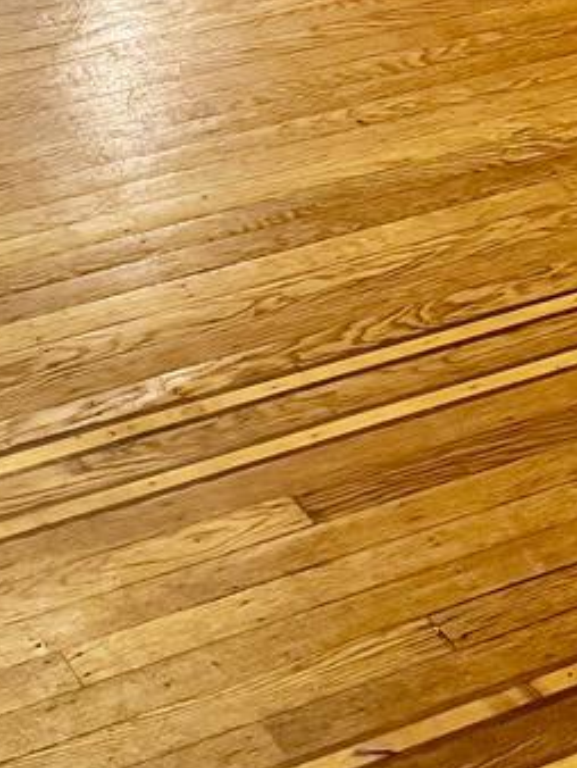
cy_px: -750
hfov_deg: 13.6
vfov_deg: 14.9
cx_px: 182
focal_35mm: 109
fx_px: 2419
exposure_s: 1/60
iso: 500
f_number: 1.78
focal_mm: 6.76
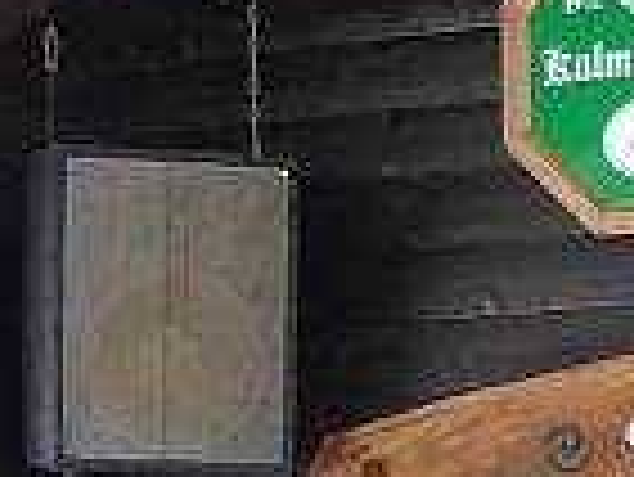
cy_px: 1287
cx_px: 1210
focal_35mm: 215
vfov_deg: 6.5
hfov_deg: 8.8
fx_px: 3941
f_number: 3.1
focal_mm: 6.3
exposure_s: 1/320
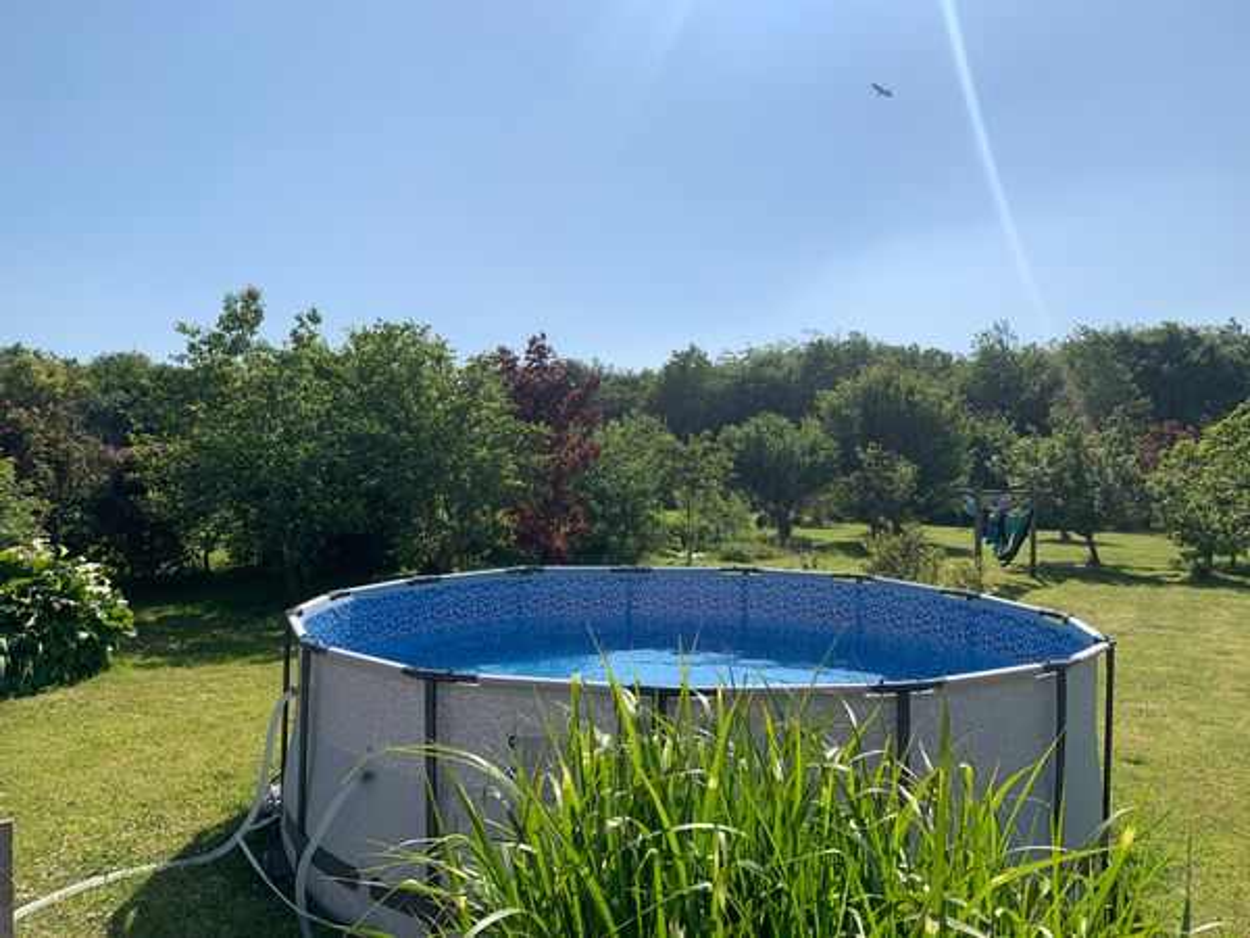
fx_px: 939
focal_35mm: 26
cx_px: 625
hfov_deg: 67.3
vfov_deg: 53.1
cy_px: 469
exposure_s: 1/4464
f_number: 1.8
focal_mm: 4.25
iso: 25
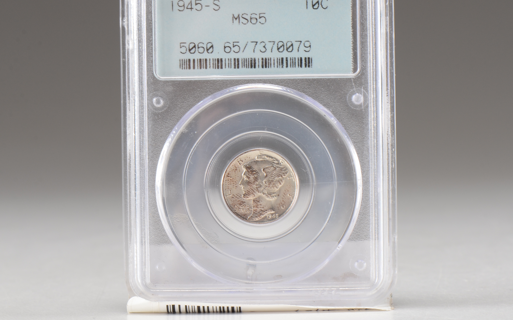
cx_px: 267
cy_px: 142
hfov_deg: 14.0
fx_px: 2091
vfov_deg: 8.8
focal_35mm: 150
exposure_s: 1/100
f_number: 14
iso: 320
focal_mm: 85
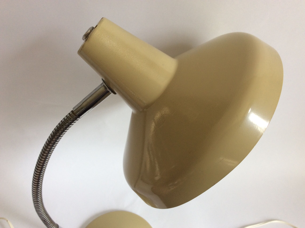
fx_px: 282
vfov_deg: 44.1
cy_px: 114
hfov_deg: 56.9
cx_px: 152
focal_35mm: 32
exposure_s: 1/25
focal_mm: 3.3
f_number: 2.4
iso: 40
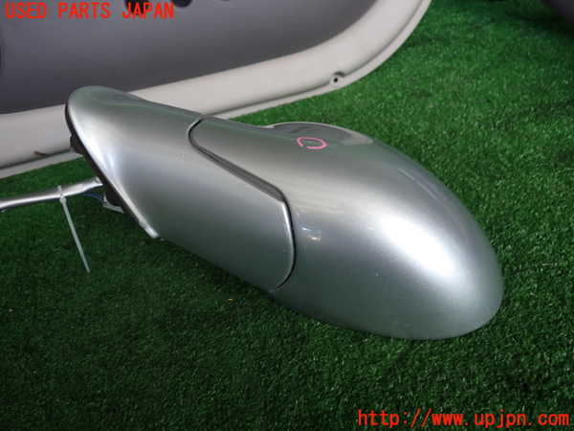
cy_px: 216
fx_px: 497
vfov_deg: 46.8
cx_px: 287
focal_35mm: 30
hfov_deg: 60.0
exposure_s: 1/60
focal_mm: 5.4
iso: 100
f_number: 2.3
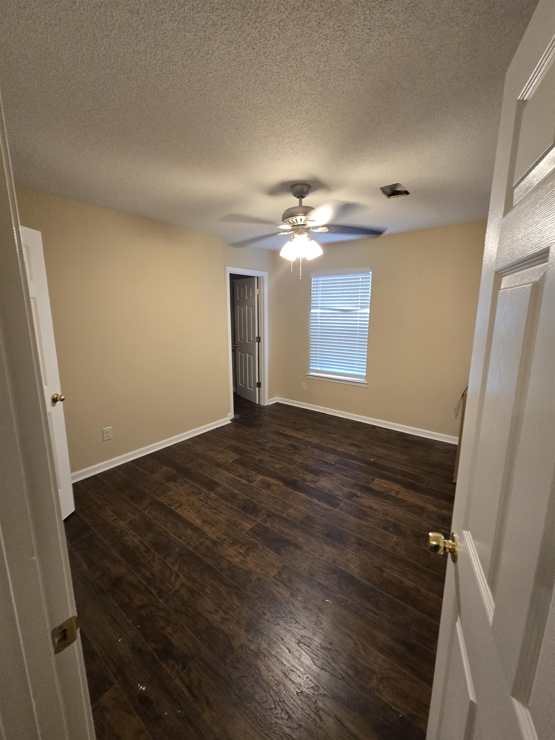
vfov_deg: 106.2
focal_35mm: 13
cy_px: 370
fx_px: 278
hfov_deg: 89.9
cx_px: 278
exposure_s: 1/60
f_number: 2.2
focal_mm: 2.2
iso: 320
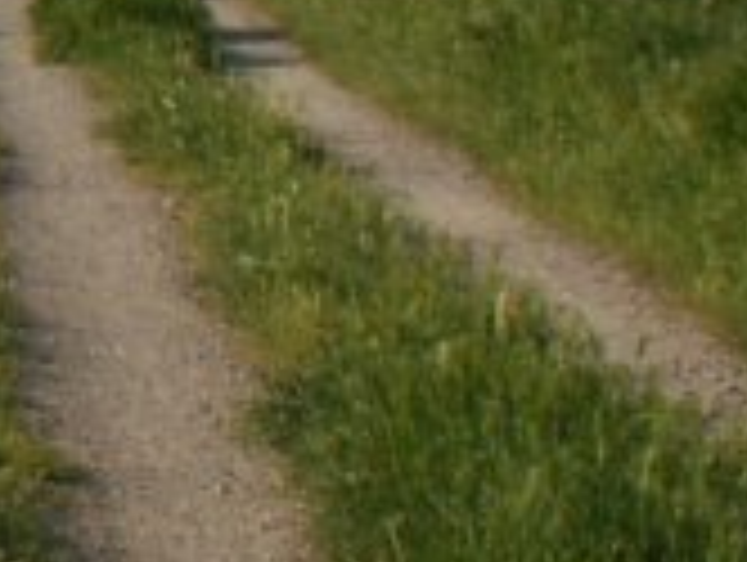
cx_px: -810
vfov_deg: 5.4
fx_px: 5857
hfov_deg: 7.0
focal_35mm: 271
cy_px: -427
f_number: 8
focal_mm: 7.37
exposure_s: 1/160
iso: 50
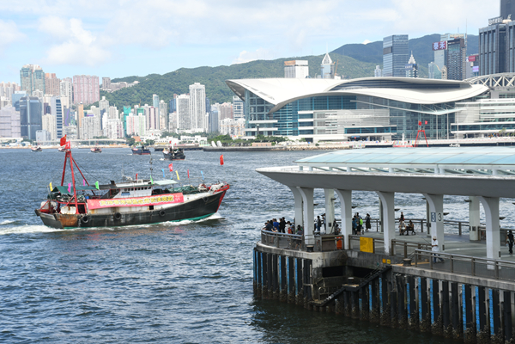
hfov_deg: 26.0
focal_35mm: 78
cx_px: 258
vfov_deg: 17.5
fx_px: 1116
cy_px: 172
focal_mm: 52
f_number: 10
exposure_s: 1/125
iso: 100
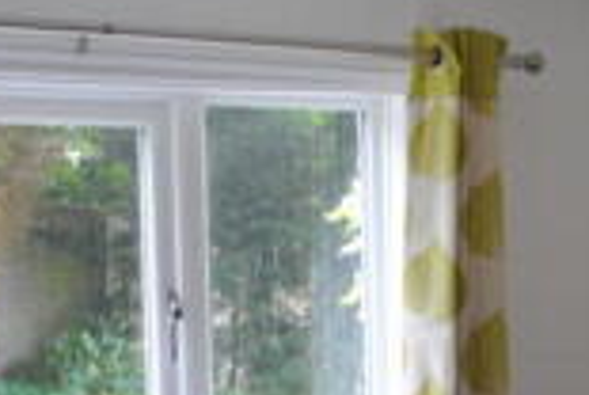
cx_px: 458
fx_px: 1869
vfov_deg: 11.6
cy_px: 560
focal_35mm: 114
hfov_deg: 17.8
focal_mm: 18
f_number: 3.5
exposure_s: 1/8
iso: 100
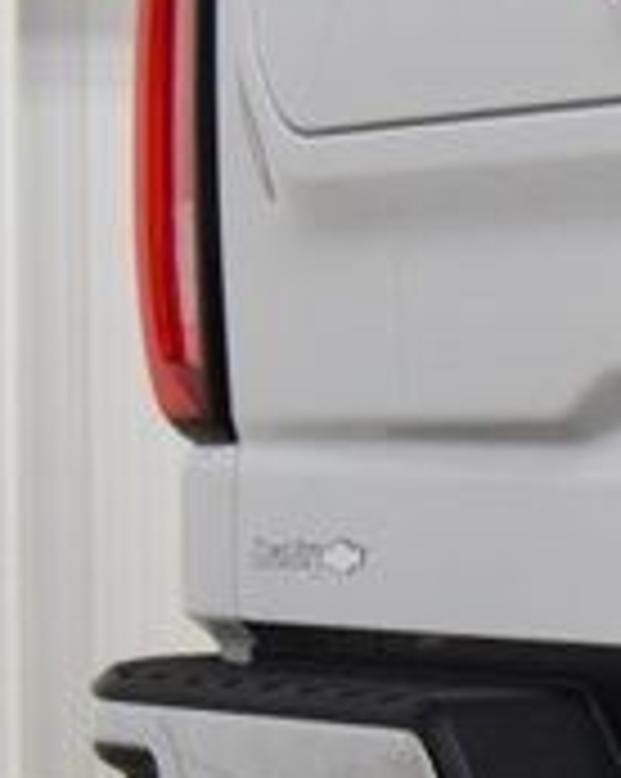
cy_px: 681
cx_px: 1431
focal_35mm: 167
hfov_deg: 8.5
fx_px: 3843
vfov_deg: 11.5
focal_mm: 32
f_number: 5.6
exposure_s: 1/60
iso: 1600
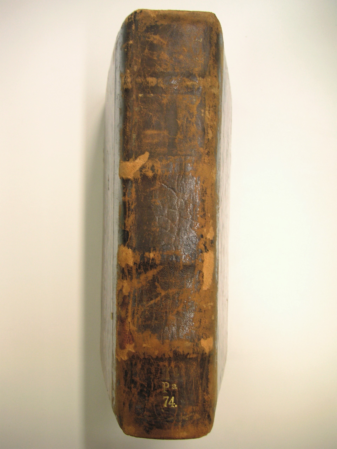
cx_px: 168
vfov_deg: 50.1
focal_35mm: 37
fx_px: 480
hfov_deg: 38.7
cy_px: 224
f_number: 2.8
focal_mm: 6.1
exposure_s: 1/45
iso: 50
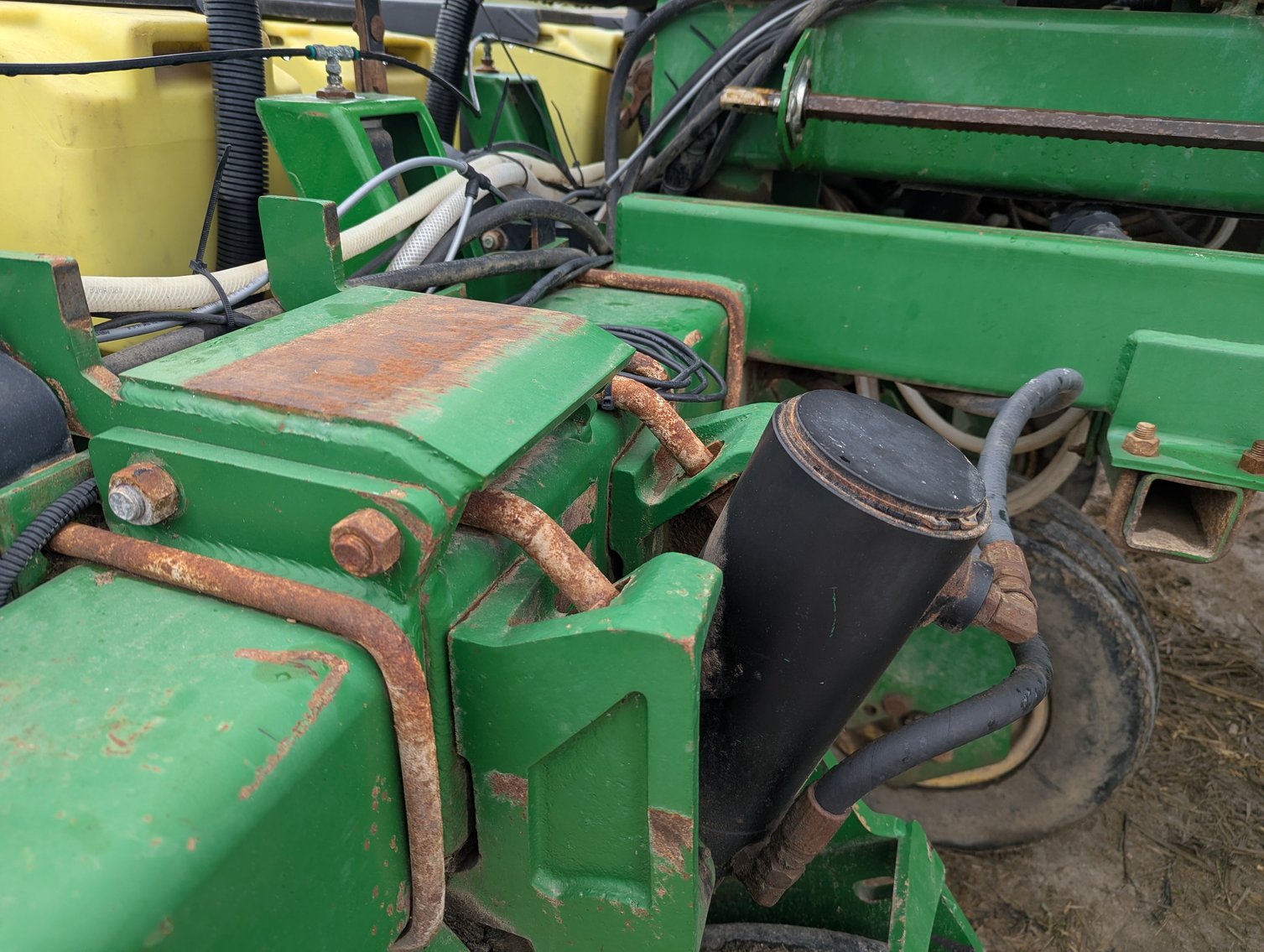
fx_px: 878
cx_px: 632
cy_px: 476
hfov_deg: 71.5
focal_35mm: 24
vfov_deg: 56.9
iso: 41
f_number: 1.85
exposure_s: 1/466
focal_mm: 6.81
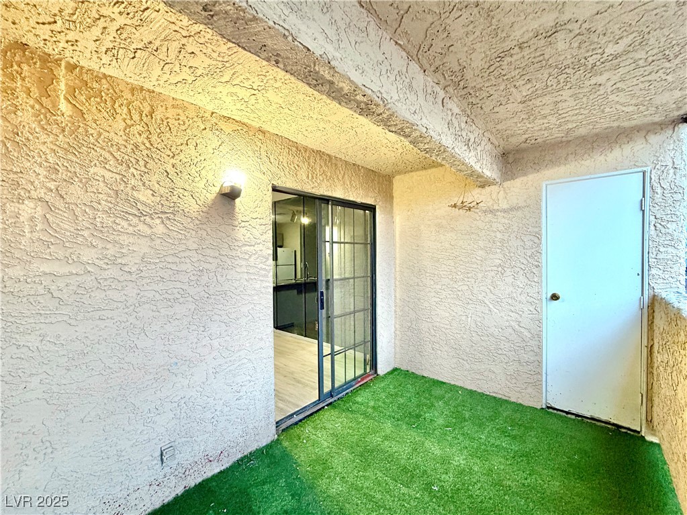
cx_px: 344
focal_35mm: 14
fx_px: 278
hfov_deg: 102.1
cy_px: 258
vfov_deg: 85.7
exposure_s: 1/60
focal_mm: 2.22
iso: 320
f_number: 2.2
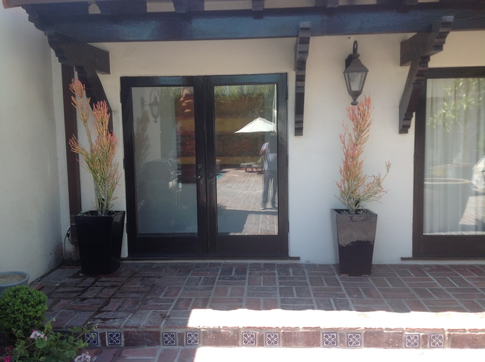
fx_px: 490
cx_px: 242
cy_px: 181
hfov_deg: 52.7
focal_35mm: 35
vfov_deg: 40.6
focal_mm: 4.28
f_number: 2.4
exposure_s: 1/318
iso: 50
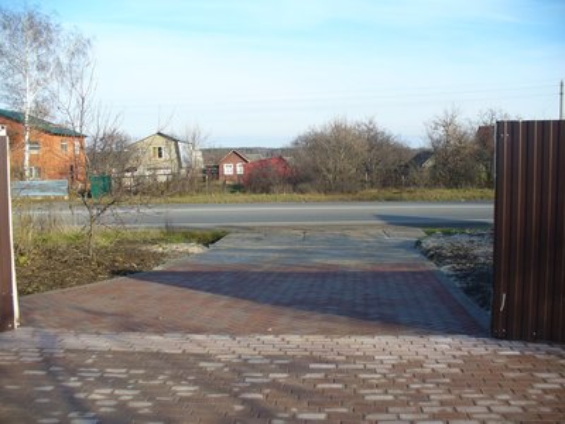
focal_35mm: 37
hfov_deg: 50.1
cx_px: 282
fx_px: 604
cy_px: 212
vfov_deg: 38.7
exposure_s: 1/640
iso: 80
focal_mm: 6.1
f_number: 2.8
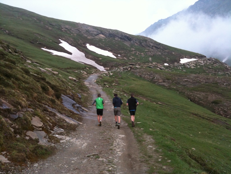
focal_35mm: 35
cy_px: 87
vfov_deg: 40.7
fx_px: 234
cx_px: 116
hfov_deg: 52.6
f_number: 2.8
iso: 64
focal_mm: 3.85
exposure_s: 1/240
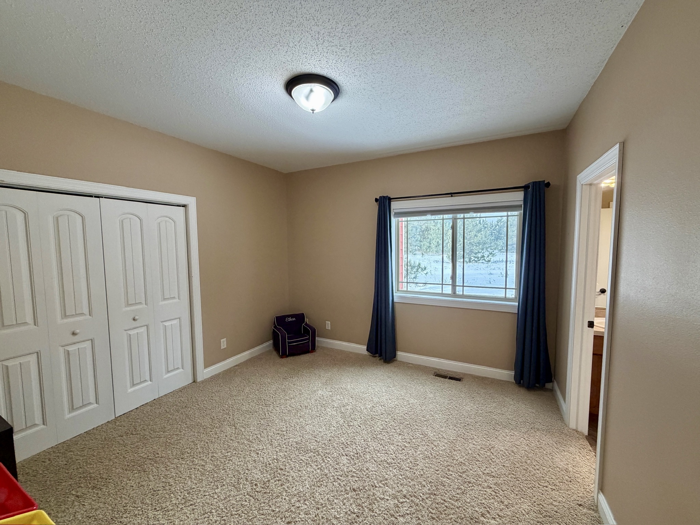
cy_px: 262
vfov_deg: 85.7
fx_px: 283
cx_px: 350
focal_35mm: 14
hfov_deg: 102.1
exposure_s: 1/120
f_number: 2.2
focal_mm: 2.22
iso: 250
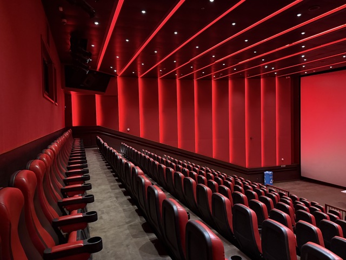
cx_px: 173
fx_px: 240
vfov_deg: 56.8
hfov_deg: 71.6
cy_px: 130
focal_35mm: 24
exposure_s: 1/30
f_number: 1.78
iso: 800
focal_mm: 6.76
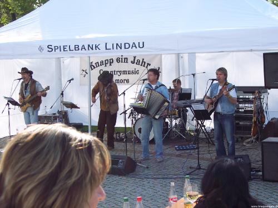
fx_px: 522
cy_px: 104
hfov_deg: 29.8
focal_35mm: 65
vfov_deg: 22.6
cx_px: 139
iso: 100
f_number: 4
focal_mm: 13.3
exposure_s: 1/250
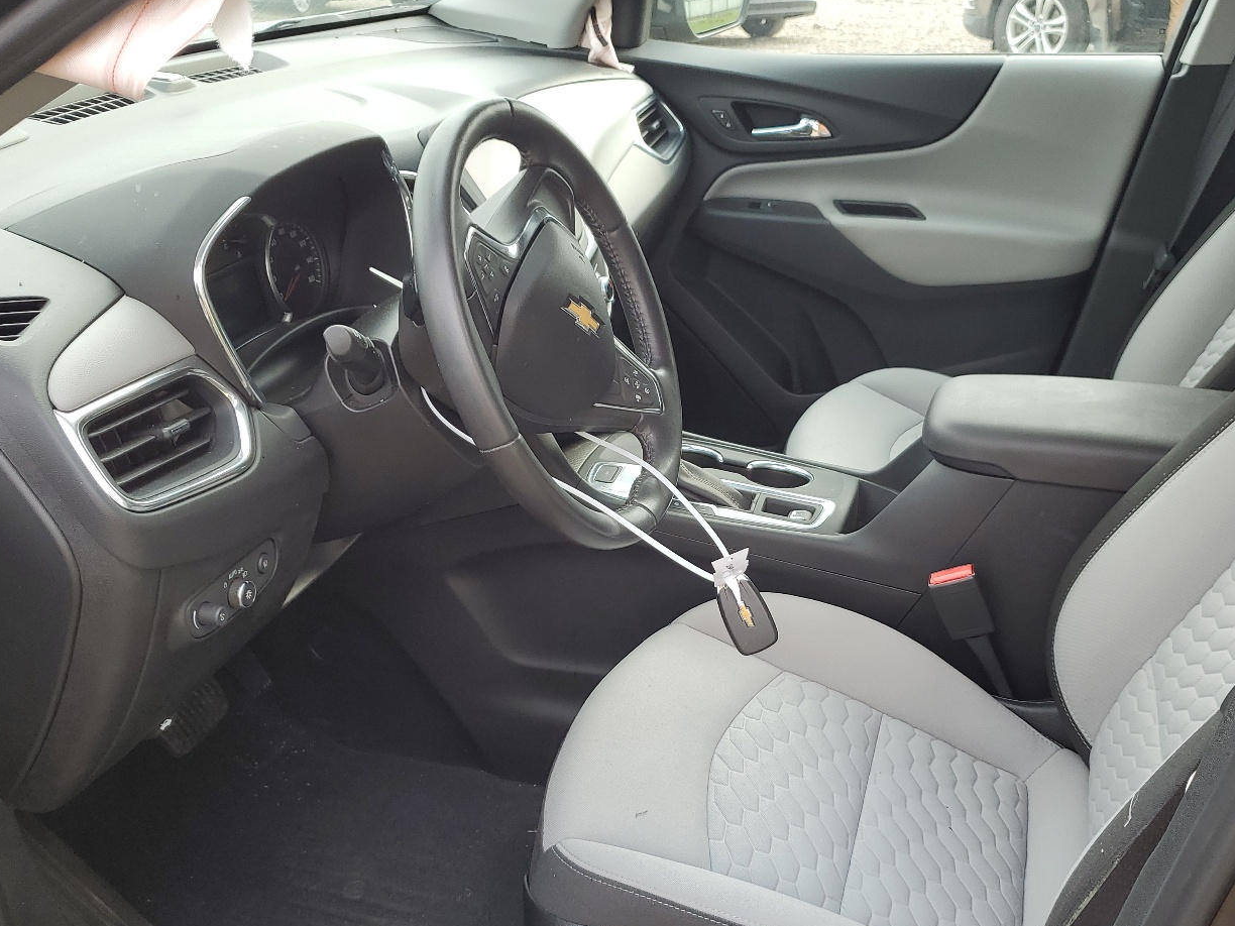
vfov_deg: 41.6
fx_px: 1213
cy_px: 562
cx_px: 703
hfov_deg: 53.8
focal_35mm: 34
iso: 50
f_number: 1.5
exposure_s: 1/179
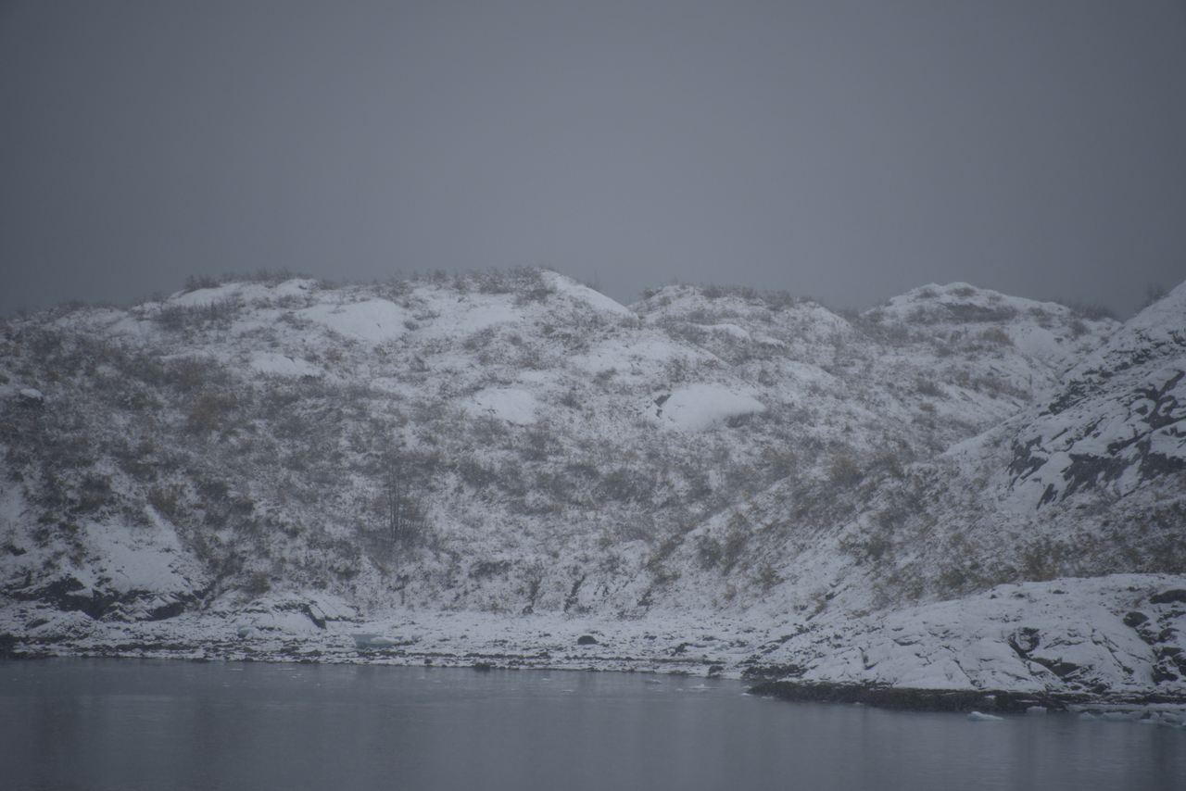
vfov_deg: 4.6
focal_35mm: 300
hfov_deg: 6.9
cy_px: 396
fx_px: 9885
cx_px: 593
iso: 200
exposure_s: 1/640
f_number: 5.6
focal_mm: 300
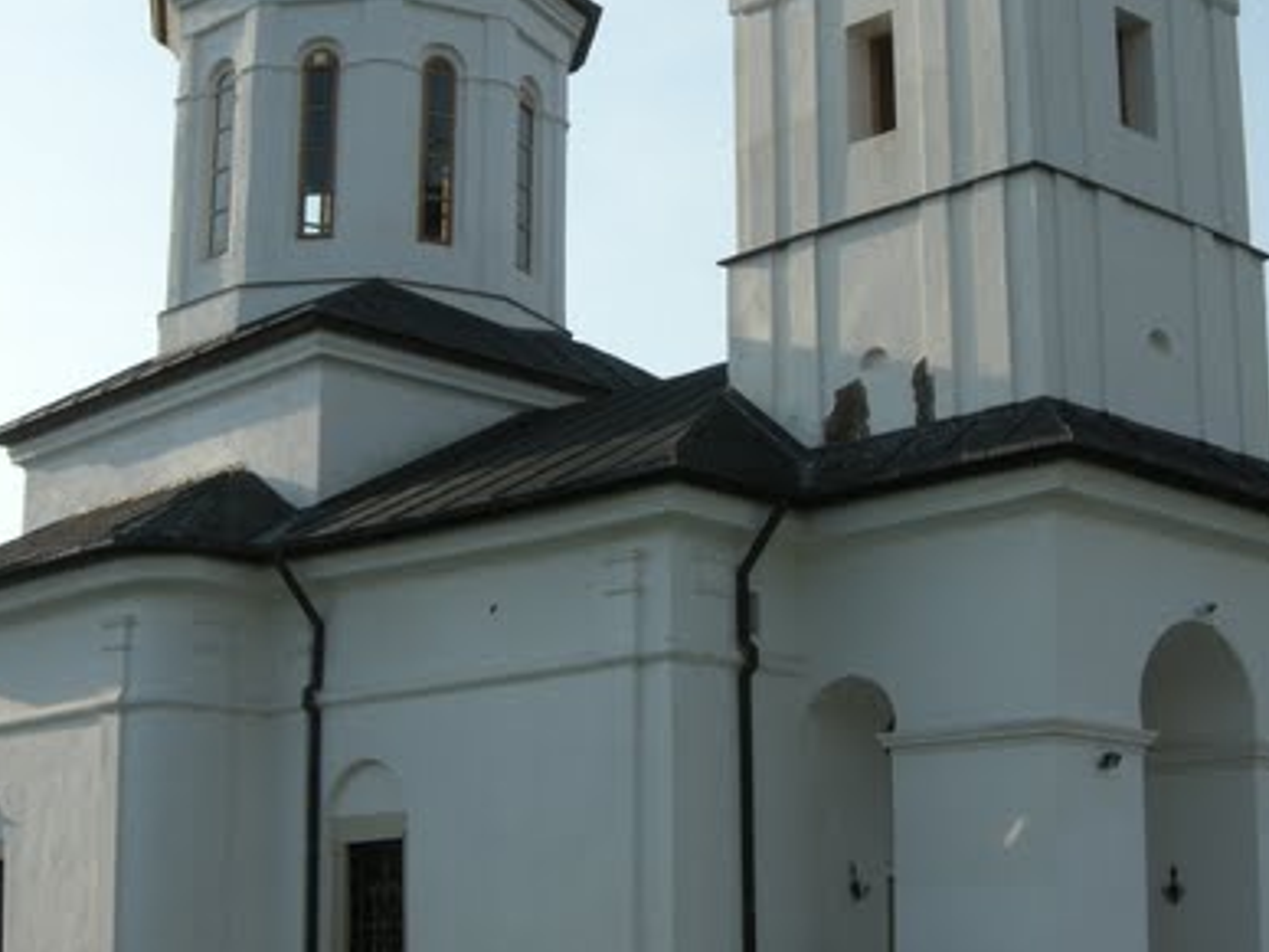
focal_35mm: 66
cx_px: 769
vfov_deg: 22.2
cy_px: 442
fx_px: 2420
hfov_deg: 29.3
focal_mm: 8.5
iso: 64
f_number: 5.7
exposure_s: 1/250
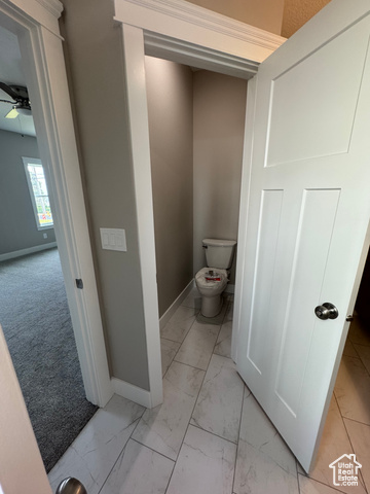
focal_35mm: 14
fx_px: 200
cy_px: 247
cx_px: 185
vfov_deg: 102.1
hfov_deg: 85.7
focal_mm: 2.22
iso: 160
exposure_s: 1/120
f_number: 2.2
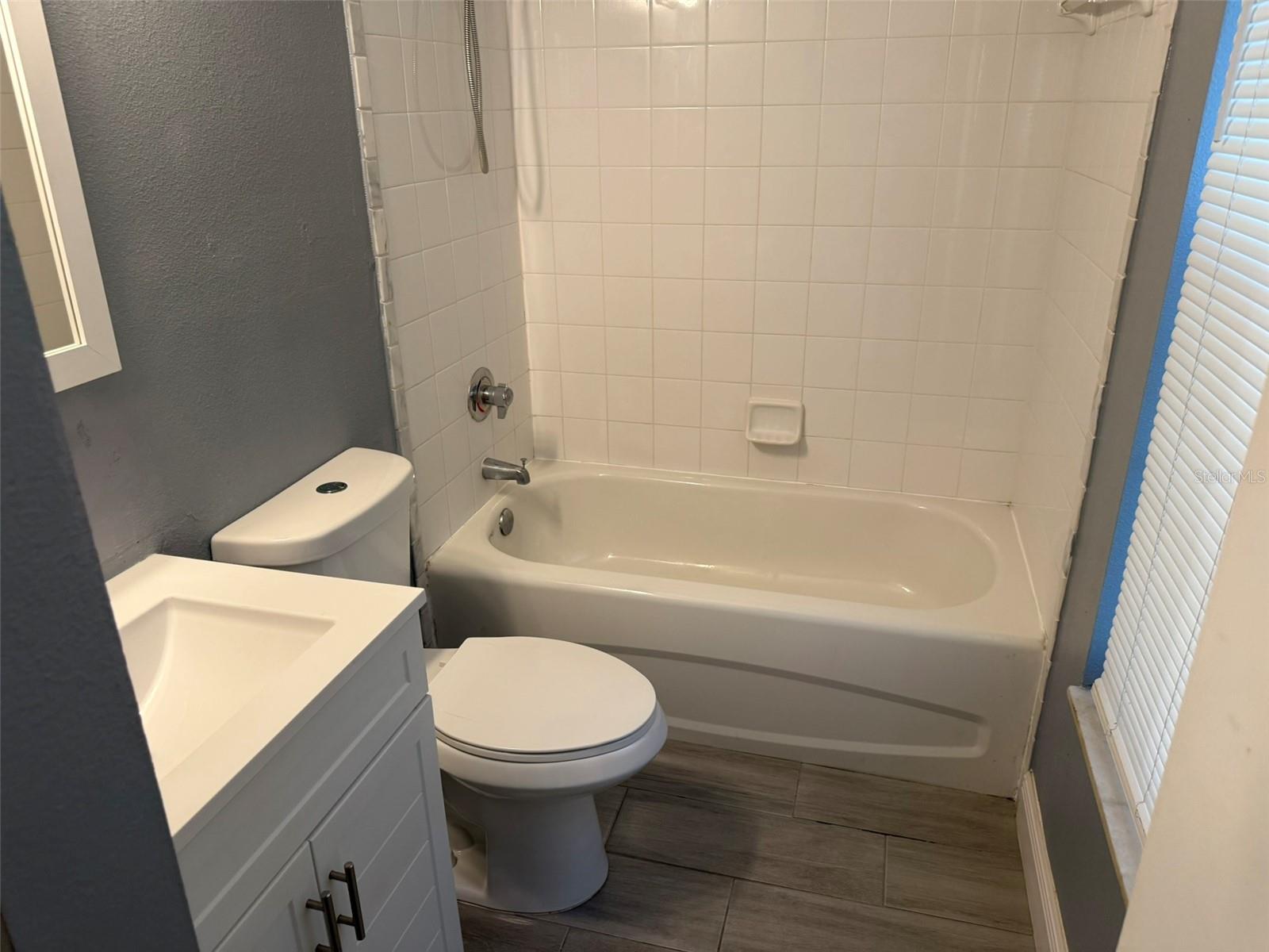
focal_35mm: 24
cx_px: 634
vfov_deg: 56.8
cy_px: 476
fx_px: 880
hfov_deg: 71.6
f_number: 1.78
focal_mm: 6.76
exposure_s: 1/60
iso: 160
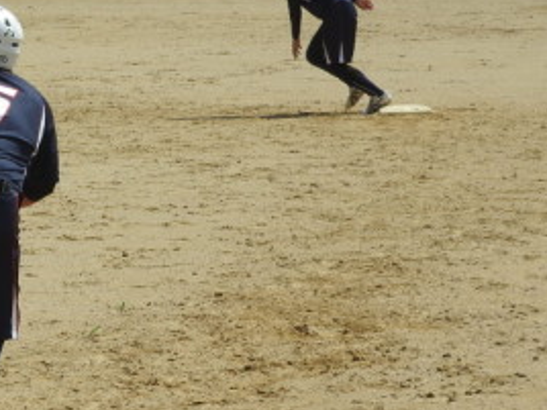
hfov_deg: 7.7
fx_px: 4061
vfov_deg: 5.8
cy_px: 237
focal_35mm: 257
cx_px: 18
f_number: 5
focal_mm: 20.6
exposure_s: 1/800
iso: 100
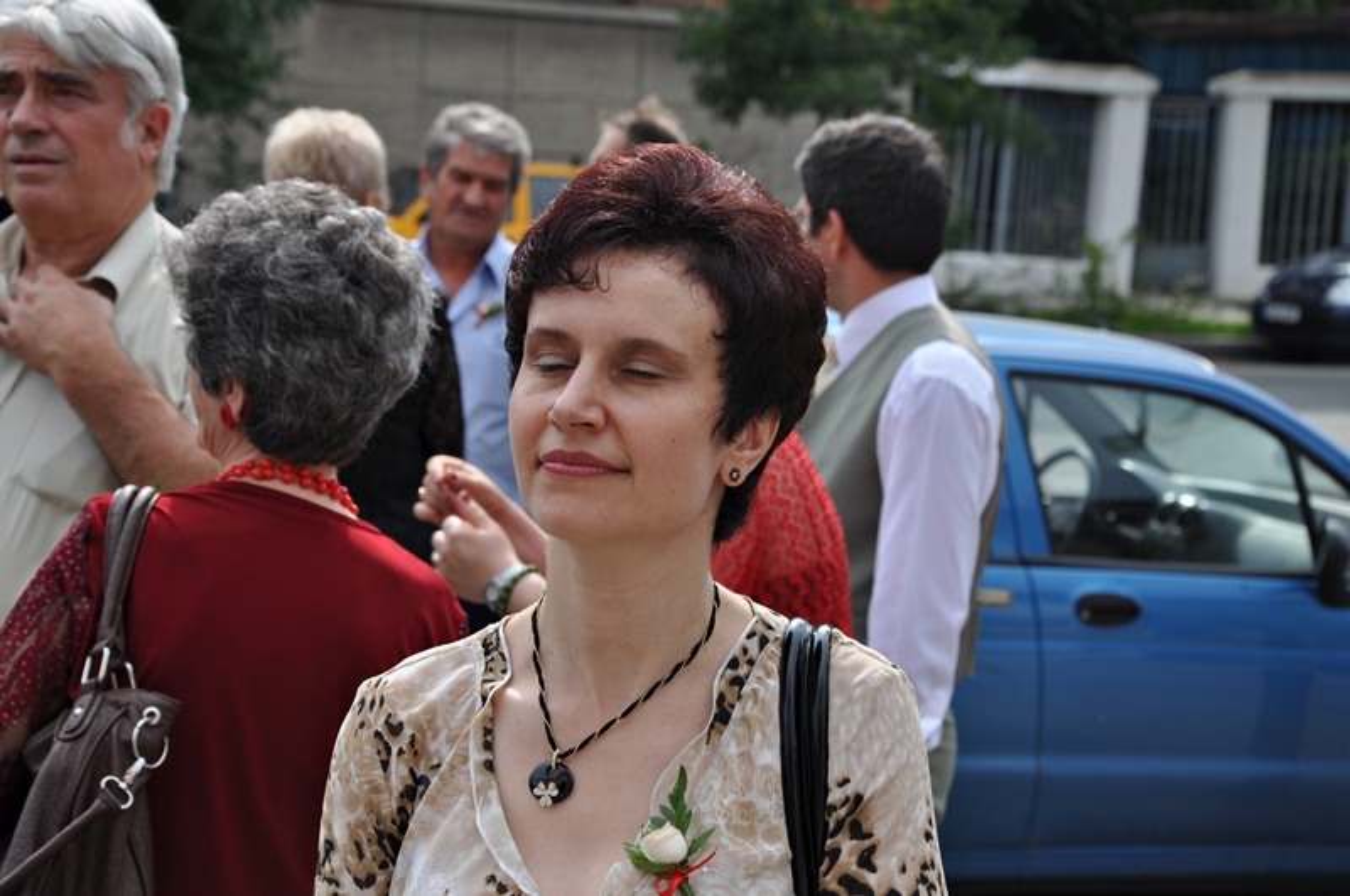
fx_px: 3932
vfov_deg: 13.0
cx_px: 675
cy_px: 448
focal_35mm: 105
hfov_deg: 19.5
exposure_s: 1/250
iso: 200
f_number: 8
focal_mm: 70
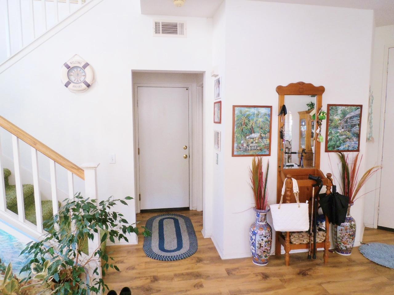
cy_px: 148
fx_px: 273
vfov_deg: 56.8
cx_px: 197
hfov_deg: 71.6
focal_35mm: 24
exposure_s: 1/30
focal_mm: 4.2
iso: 125
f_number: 3
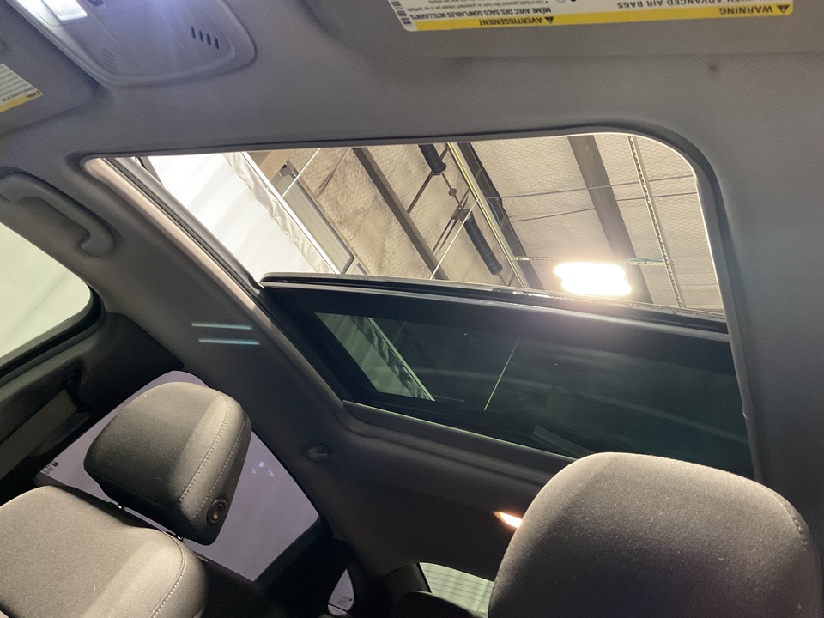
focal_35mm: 29
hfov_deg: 61.7
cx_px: 412
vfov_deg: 48.2
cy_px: 309
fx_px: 690
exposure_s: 1/33
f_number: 1.8
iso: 250
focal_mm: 3
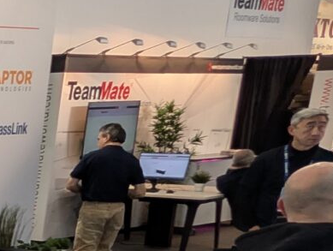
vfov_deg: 17.7
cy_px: 309
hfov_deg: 14.9
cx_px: -469
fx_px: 761
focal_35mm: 79
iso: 51
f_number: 1.7
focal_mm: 2.02
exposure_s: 1/100
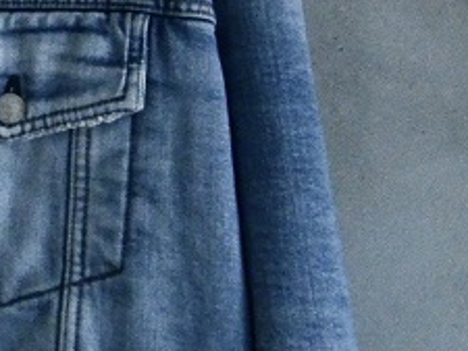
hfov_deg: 9.1
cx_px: -200
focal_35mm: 212
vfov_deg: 6.9
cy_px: -119
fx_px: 2868
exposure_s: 1/80
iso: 2500
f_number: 4
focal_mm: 22
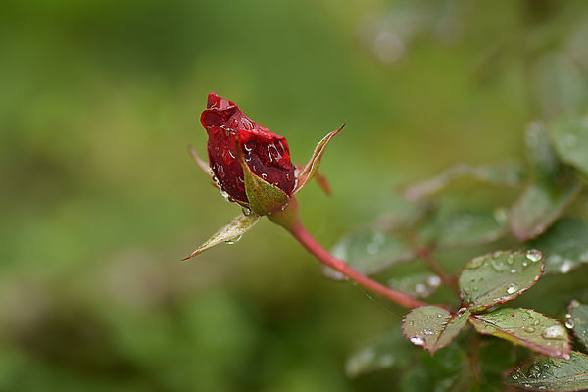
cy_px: 196
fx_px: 2205
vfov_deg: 10.2
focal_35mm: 135
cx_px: 294
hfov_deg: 15.2
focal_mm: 90
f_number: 3.5
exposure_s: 1/400
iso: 400
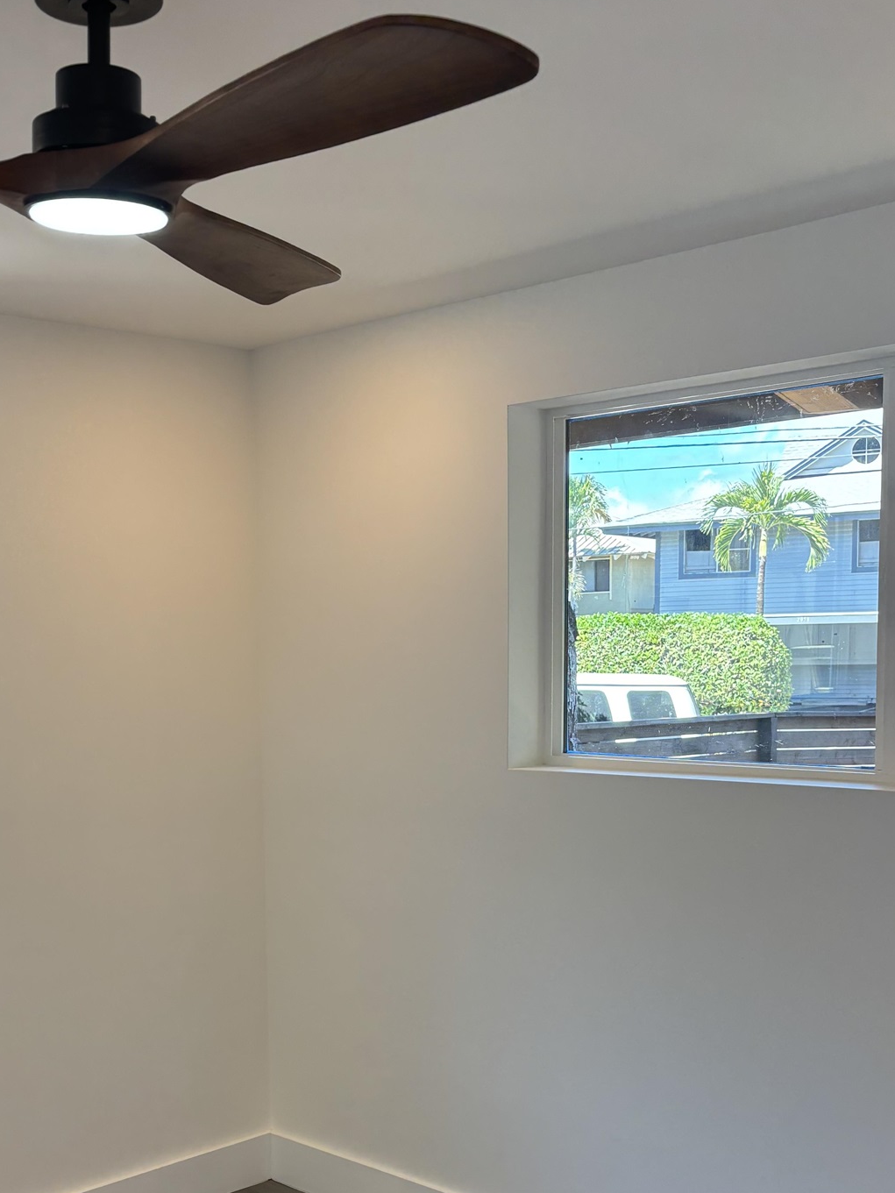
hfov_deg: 32.5
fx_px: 1517
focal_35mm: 44
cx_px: 283
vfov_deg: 42.3
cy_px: 807
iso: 50
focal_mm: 5.96
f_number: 1.6
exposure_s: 1/120
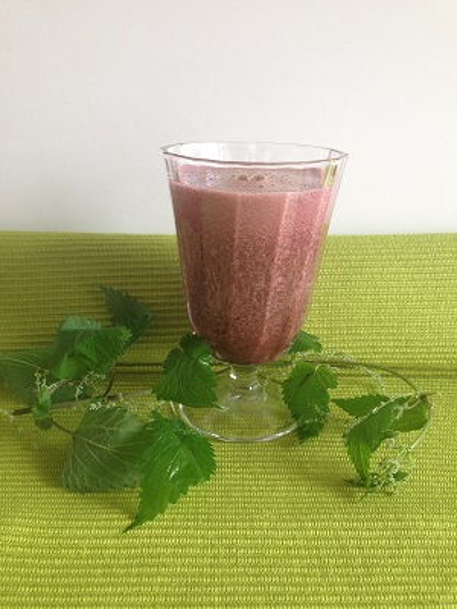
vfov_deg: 55.4
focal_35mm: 33
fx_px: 581
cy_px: 304
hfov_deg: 42.9
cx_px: 228
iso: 50
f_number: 2.4
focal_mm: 4.12
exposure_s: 1/40
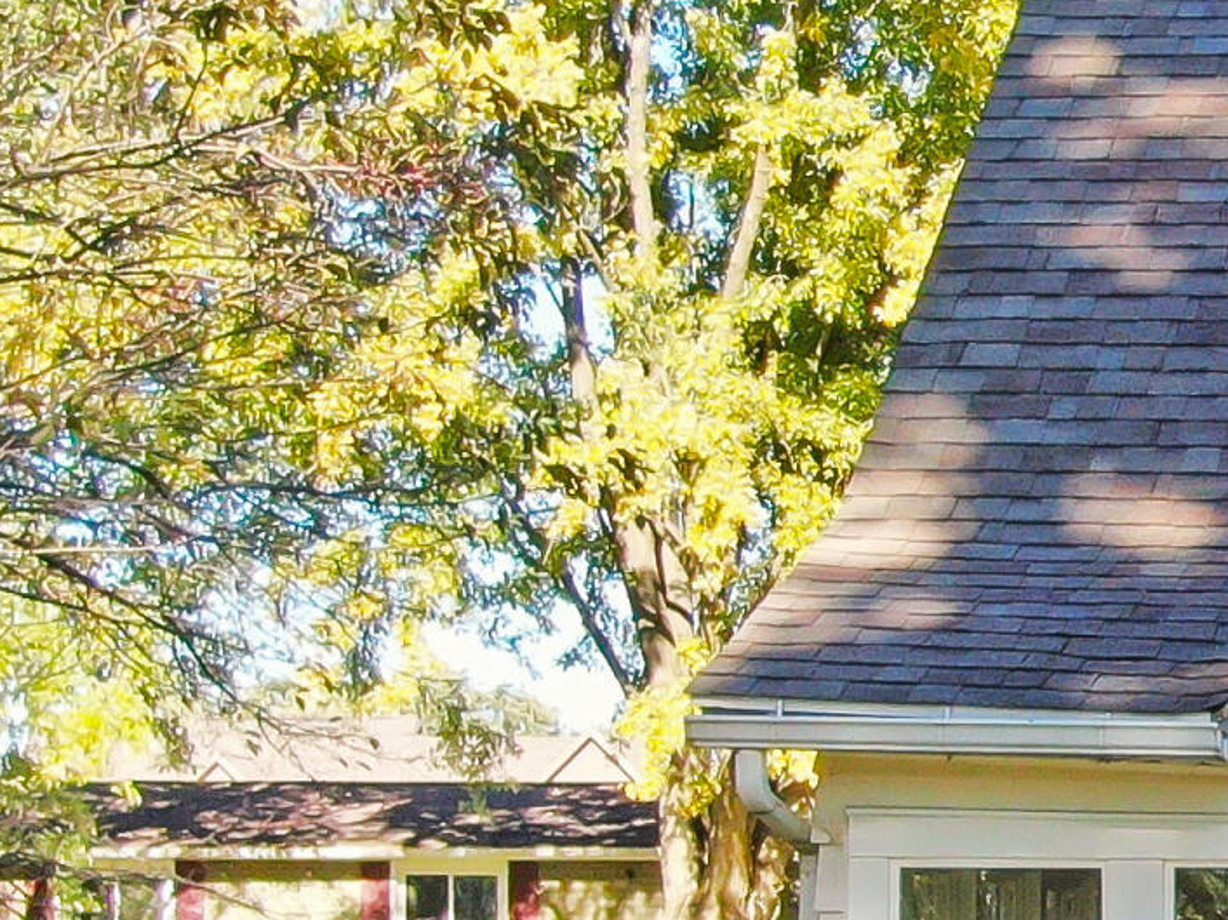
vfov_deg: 14.5
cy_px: 557
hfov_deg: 16.6
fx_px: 3617
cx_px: 2086
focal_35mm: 102
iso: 100
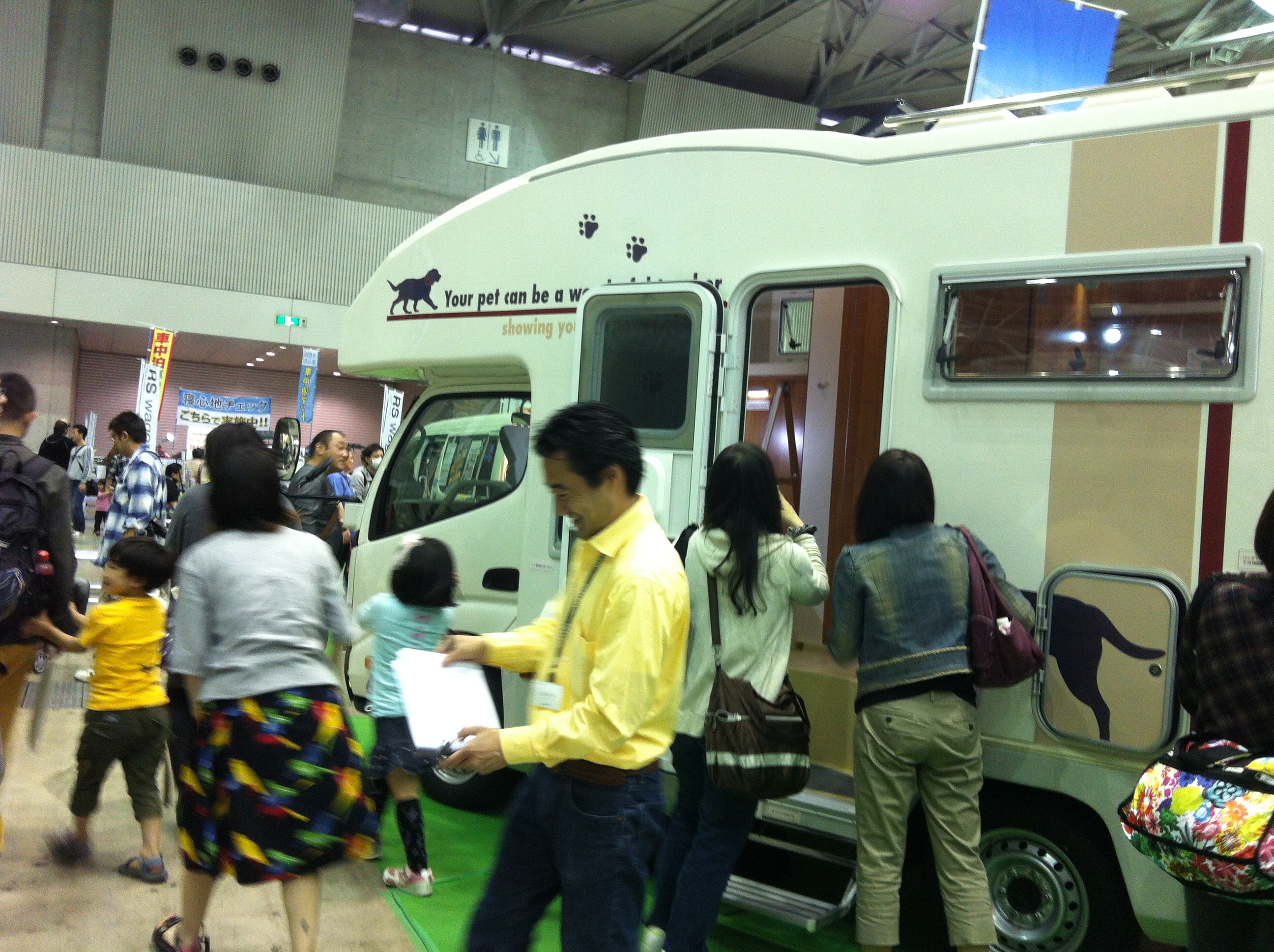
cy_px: 476
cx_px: 637
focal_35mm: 35
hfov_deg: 52.7
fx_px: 1286
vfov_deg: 40.6
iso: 125
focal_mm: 3.85
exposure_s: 1/15
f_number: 2.8
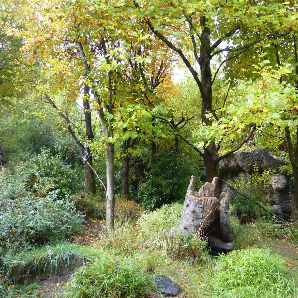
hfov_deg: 46.9
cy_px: 150
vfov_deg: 47.2
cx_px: 180
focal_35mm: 35
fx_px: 341
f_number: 3.4
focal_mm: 4.7
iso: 400
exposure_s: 1/100
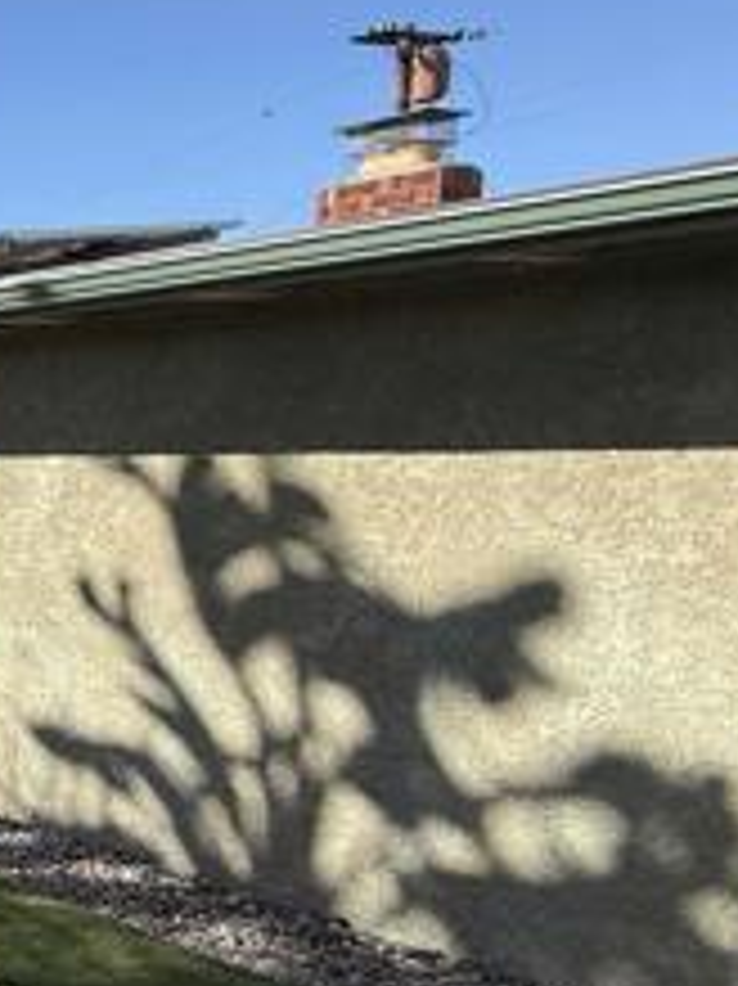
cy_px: 585
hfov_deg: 20.9
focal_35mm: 41
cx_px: -644
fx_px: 1167
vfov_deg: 45.6
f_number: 2.2
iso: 50
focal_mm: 2.22
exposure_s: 1/1656
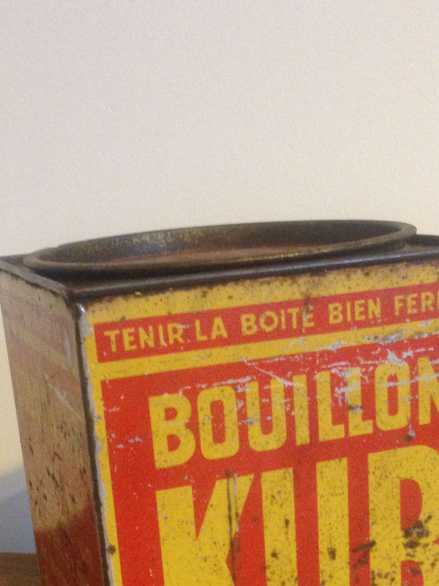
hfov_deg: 22.9
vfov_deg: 29.1
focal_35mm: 64
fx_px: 1082
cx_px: 247
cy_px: 527
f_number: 2.4
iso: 320
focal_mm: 4.12
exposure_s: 1/17
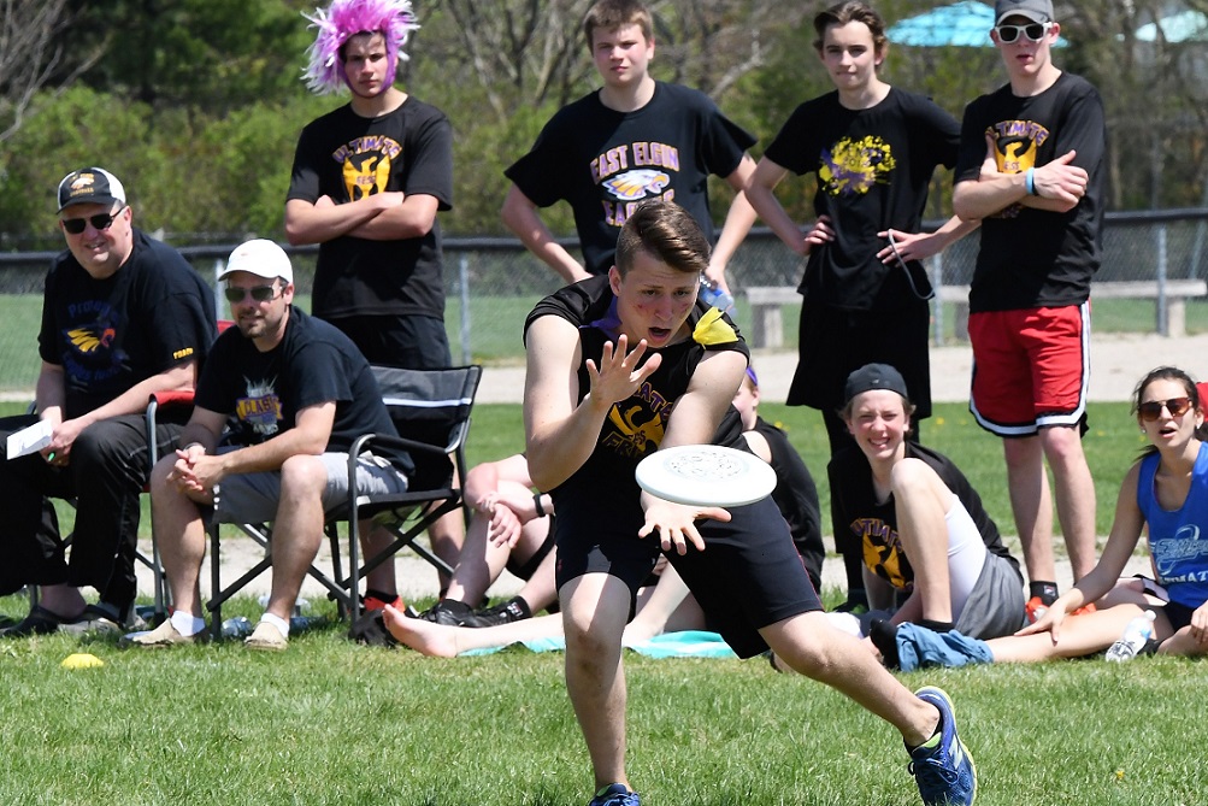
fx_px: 8306
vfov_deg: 5.6
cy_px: 403
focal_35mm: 248
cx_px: 604
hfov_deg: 8.3
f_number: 11
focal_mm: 165
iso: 800
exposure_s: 1/1000
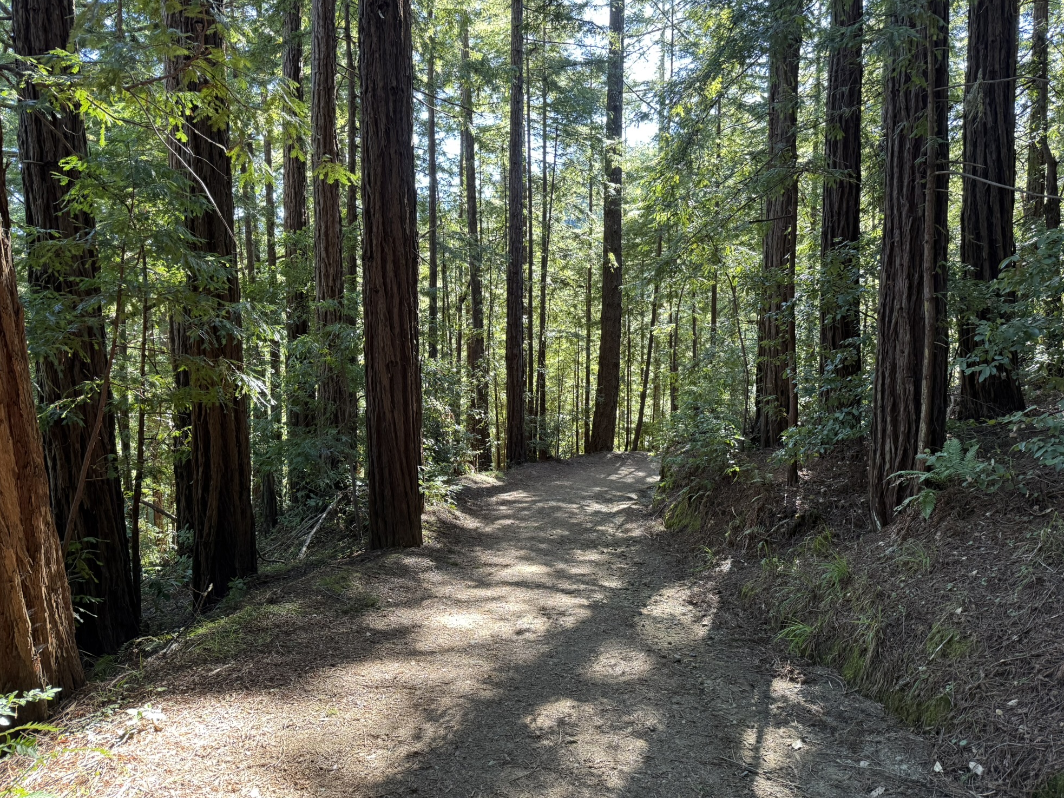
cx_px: 550
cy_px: 391
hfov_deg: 69.4
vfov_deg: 54.9
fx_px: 769
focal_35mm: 25
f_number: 1.78
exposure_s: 1/117
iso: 200
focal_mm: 6.76
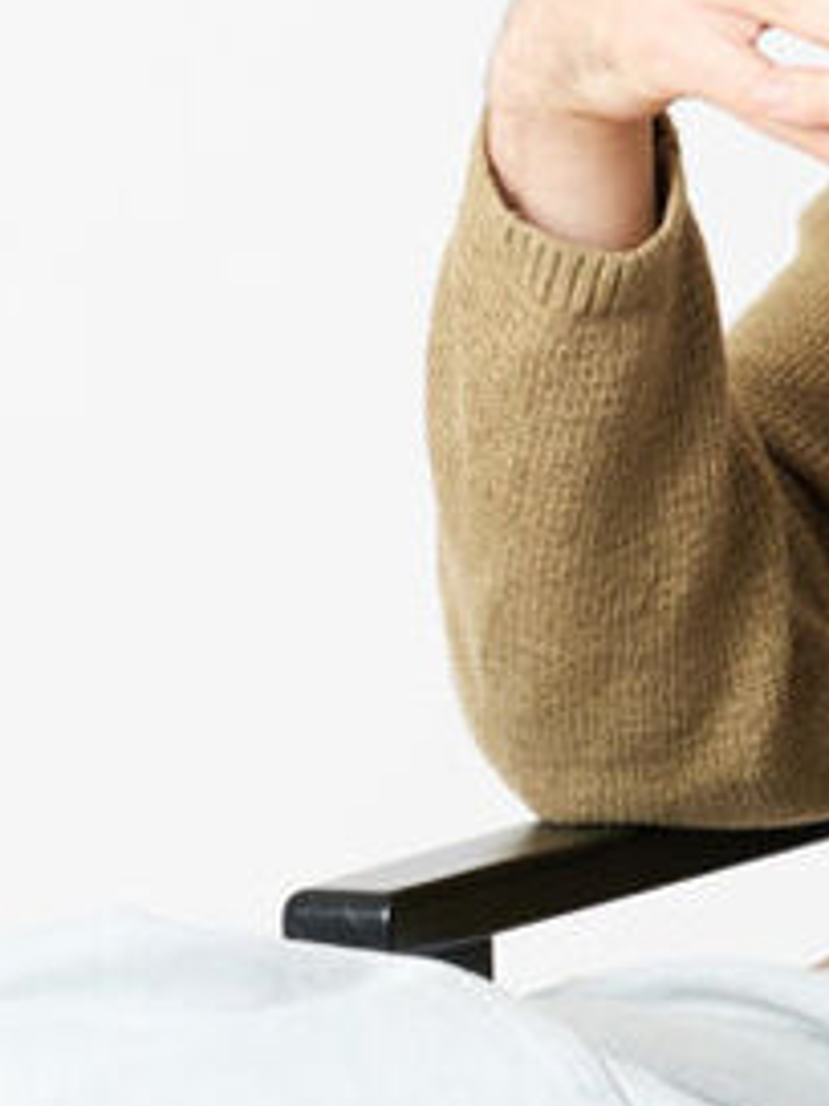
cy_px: 561
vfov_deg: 9.3
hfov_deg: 6.9
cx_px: 1040
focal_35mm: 212
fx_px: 6769
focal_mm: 39
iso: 160
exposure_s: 1/160
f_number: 7.1
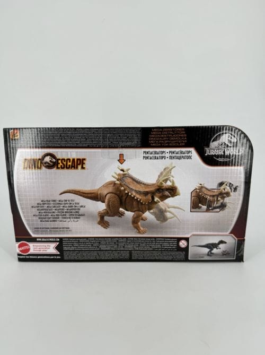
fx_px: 246
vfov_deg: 71.7
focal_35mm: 24
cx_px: 132
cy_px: 178
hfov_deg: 56.7
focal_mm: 6.76
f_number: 1.78
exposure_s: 1/1456
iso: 80
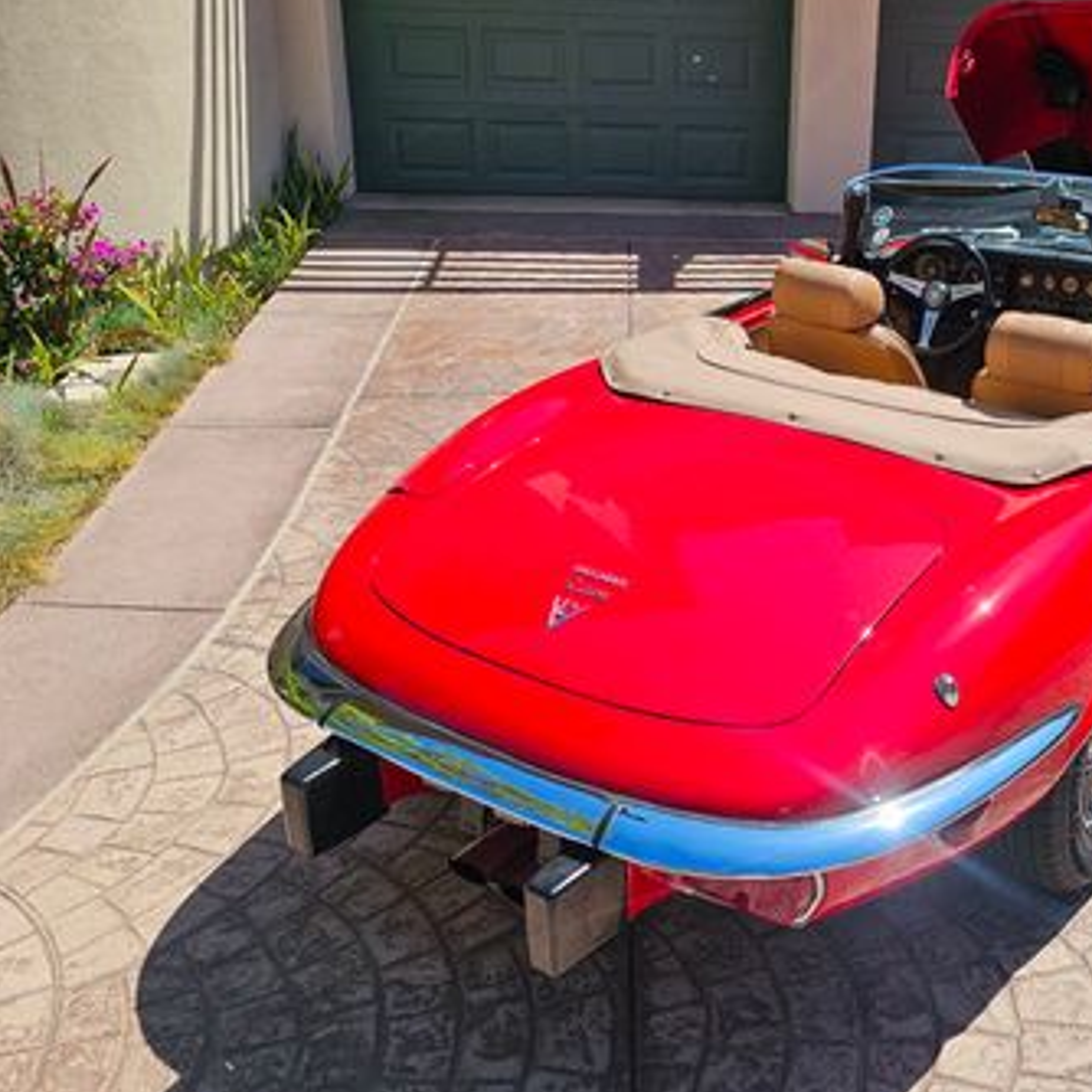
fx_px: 1392
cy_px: 464
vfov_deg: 42.7
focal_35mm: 39
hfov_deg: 41.9
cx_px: 775
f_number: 1.7
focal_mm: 6.3
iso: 10
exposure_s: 1/836
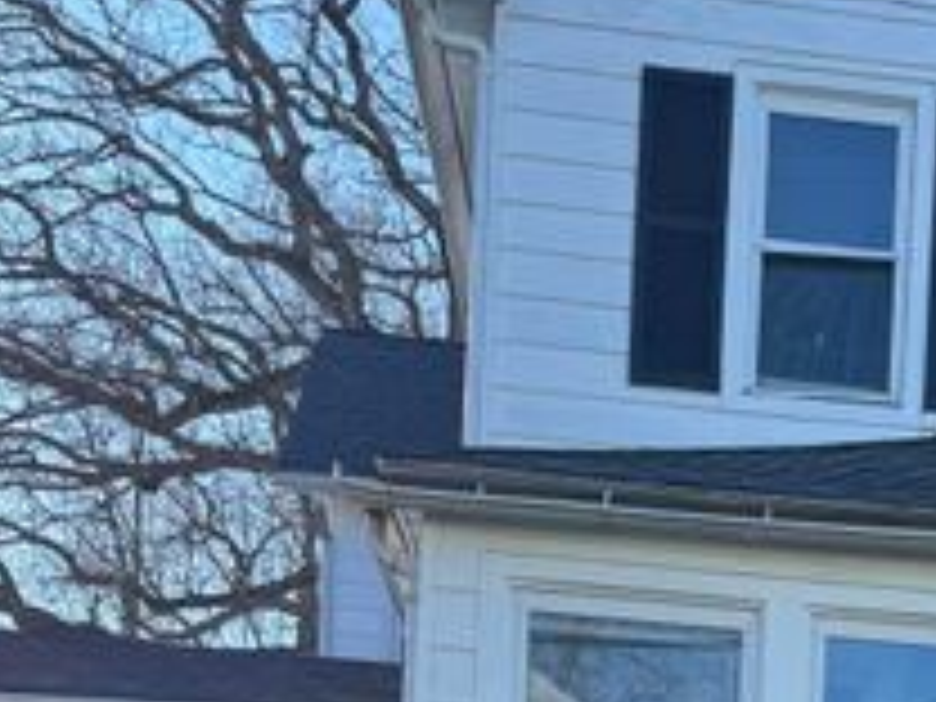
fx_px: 2082
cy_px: 1222
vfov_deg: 16.4
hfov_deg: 24.4
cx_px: 891
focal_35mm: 77
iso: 80
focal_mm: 6.76
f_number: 1.78
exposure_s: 1/1311
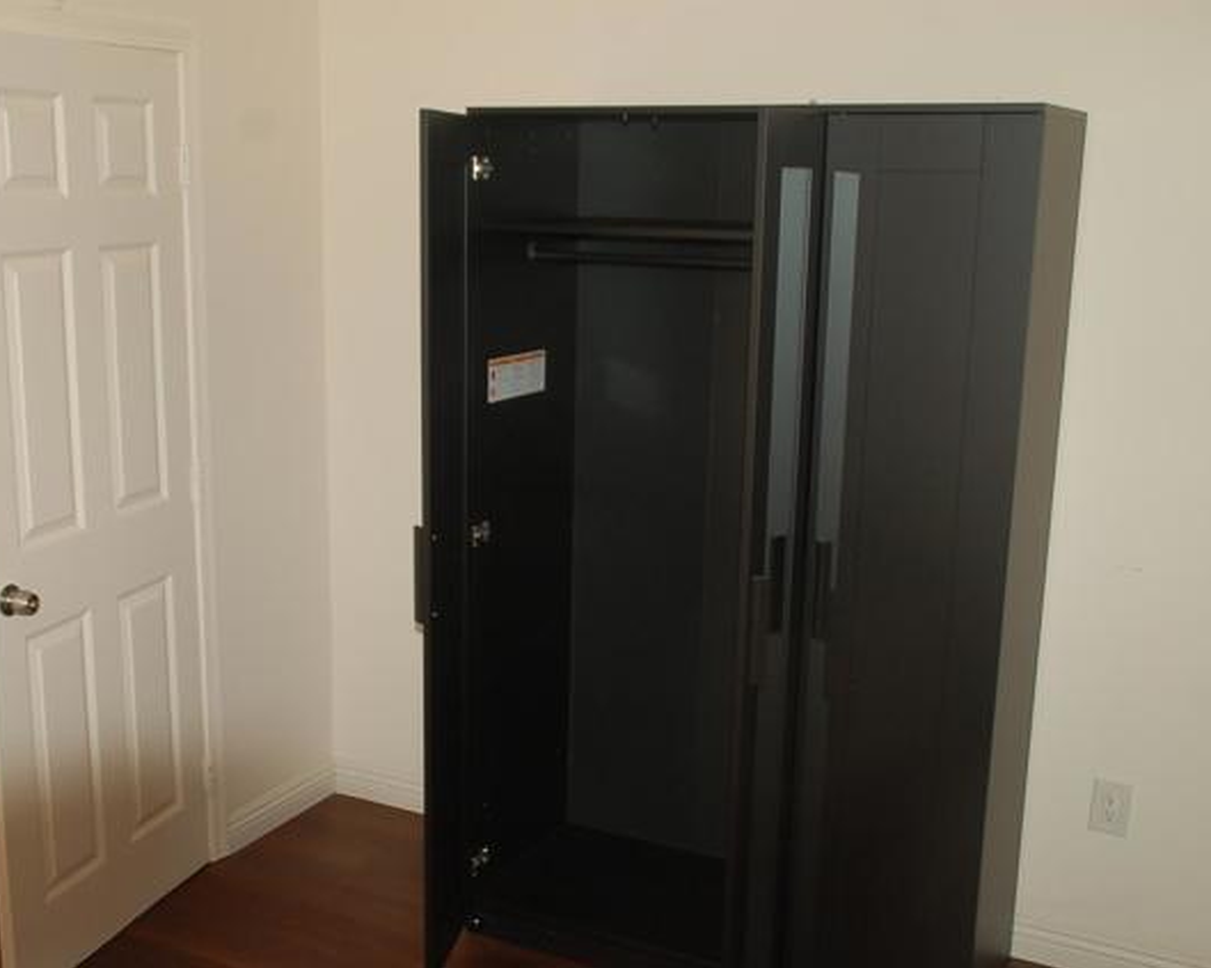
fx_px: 1525
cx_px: 520
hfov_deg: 43.2
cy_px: 485
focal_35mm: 43
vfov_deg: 35.2
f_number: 4
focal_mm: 25
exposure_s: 1/60
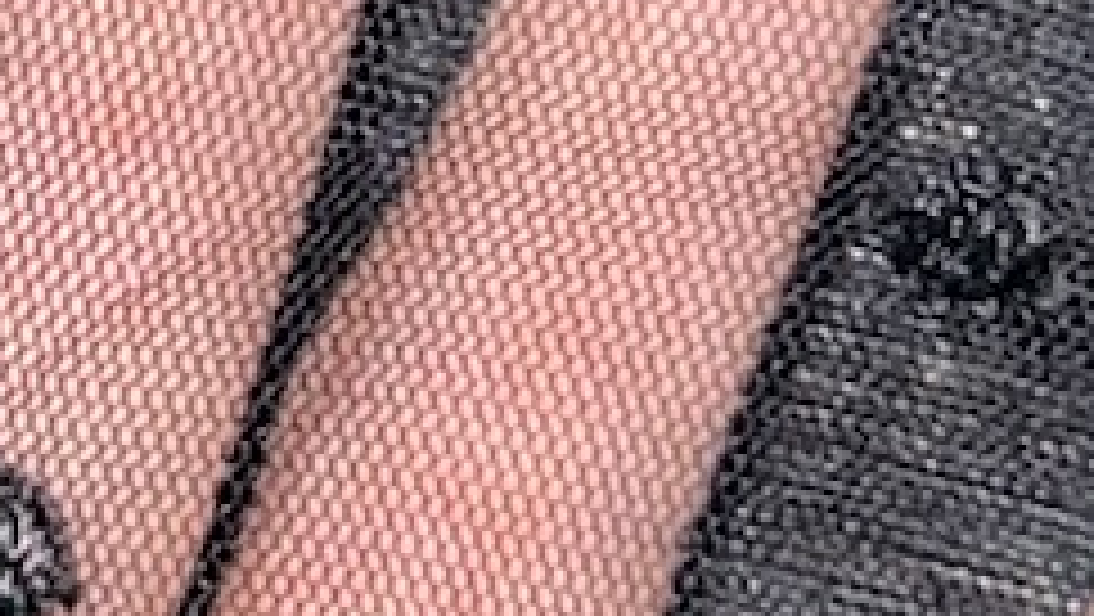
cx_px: -428
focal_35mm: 220
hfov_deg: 9.6
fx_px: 6385
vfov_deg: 5.4
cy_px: -517
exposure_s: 1/6
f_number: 1.78
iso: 80
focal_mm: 6.76
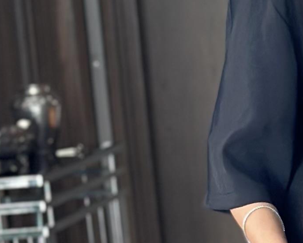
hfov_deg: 6.9
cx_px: 527
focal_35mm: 275
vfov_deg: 5.6
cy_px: 352
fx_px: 2467
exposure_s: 1/90
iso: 125
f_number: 1.78
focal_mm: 6.86
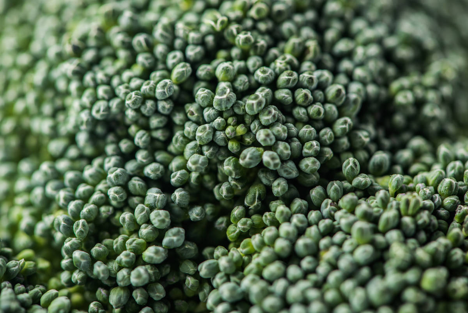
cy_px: 156
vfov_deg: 13.1
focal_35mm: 105
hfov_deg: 19.4
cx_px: 234
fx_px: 1365
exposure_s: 1/160
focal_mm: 105
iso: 100
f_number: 9
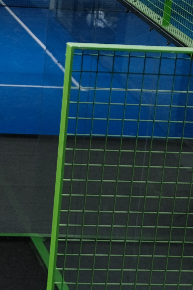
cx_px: 15
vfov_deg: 11.1
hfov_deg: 7.7
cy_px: 450
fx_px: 1423
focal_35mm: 177
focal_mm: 35
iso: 400
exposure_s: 1/250
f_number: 2
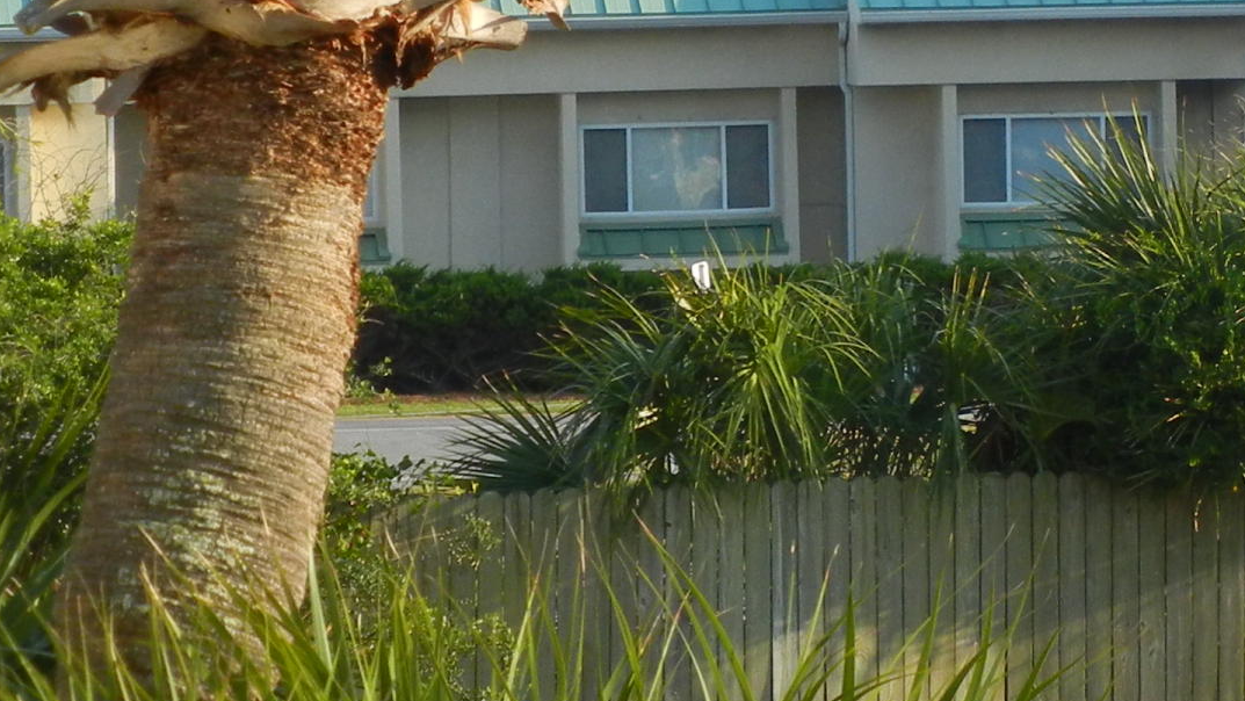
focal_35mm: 405
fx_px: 13372
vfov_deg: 3.0
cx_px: 1600
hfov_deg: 5.3
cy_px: -139
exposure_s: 1/418
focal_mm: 24
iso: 160
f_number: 4.6
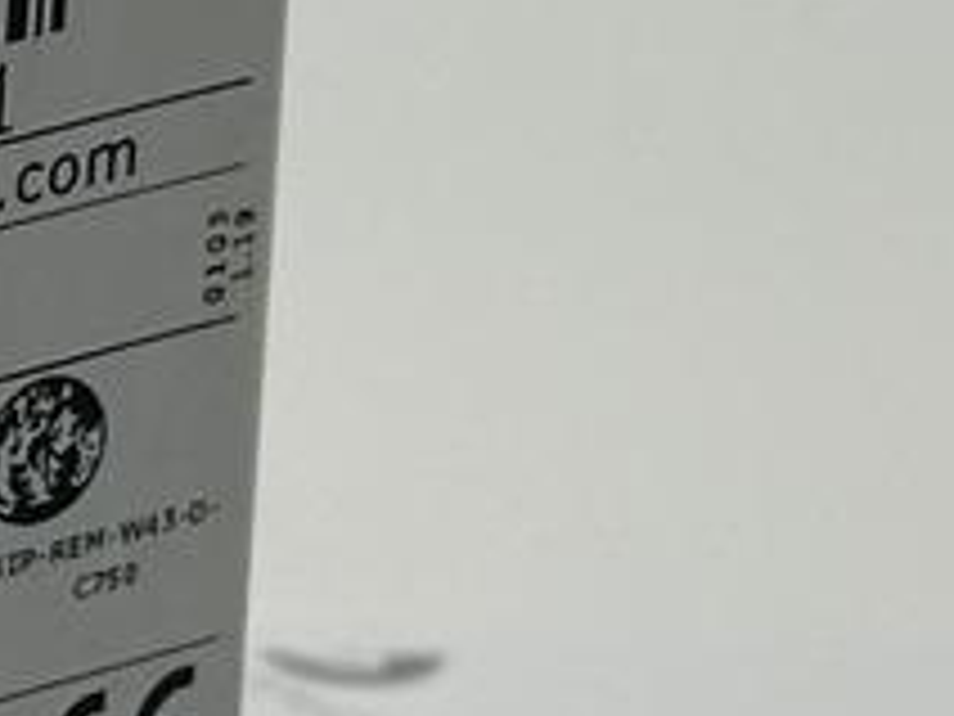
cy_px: 306
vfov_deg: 4.1
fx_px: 9977
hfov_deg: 5.4
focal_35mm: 362
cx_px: -882
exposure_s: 1/1041
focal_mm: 6.86
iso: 64
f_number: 1.78
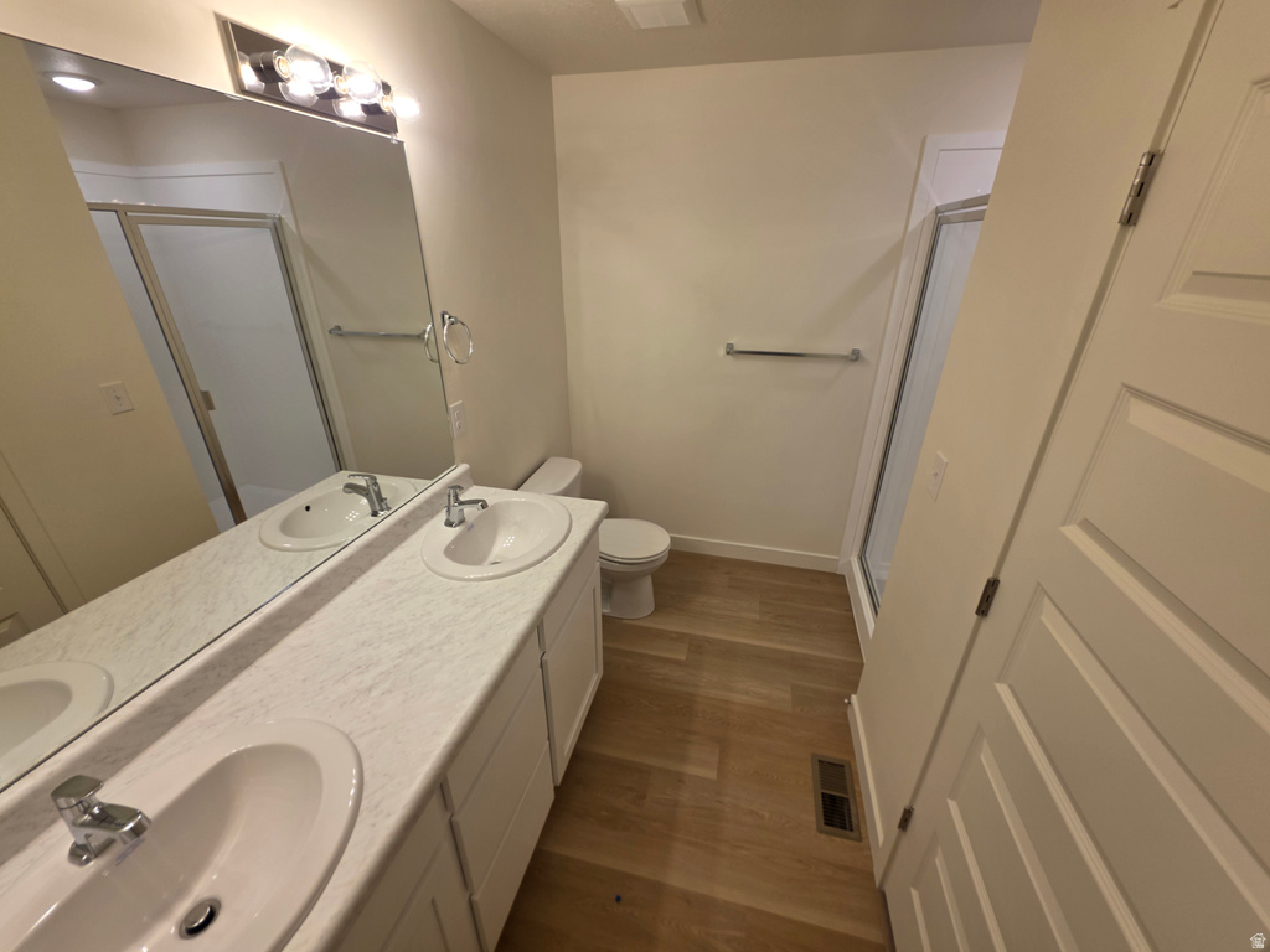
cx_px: 635
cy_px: 476
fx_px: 477
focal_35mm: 13
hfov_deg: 106.2
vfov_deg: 89.9
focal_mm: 2.2
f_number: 1.9
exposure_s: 1/120
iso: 50
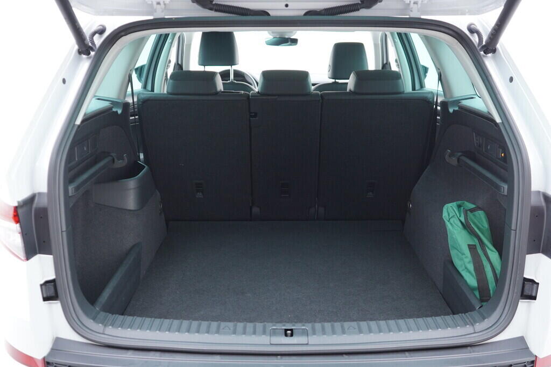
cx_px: 276
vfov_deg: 36.9
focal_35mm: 36
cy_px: 184
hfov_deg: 53.1
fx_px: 551
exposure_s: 1/40
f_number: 2.8
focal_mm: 24
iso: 400
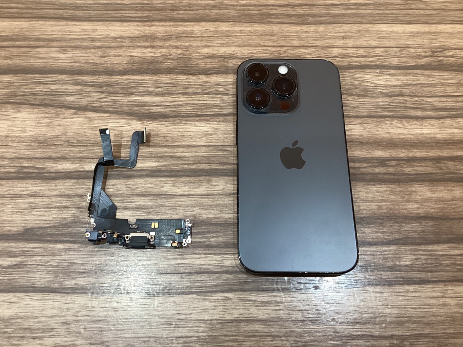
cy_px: 174
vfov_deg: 45.4
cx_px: 232
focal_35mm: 31
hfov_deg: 58.4
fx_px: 415
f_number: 2.4
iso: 200
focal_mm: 3.3
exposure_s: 1/50
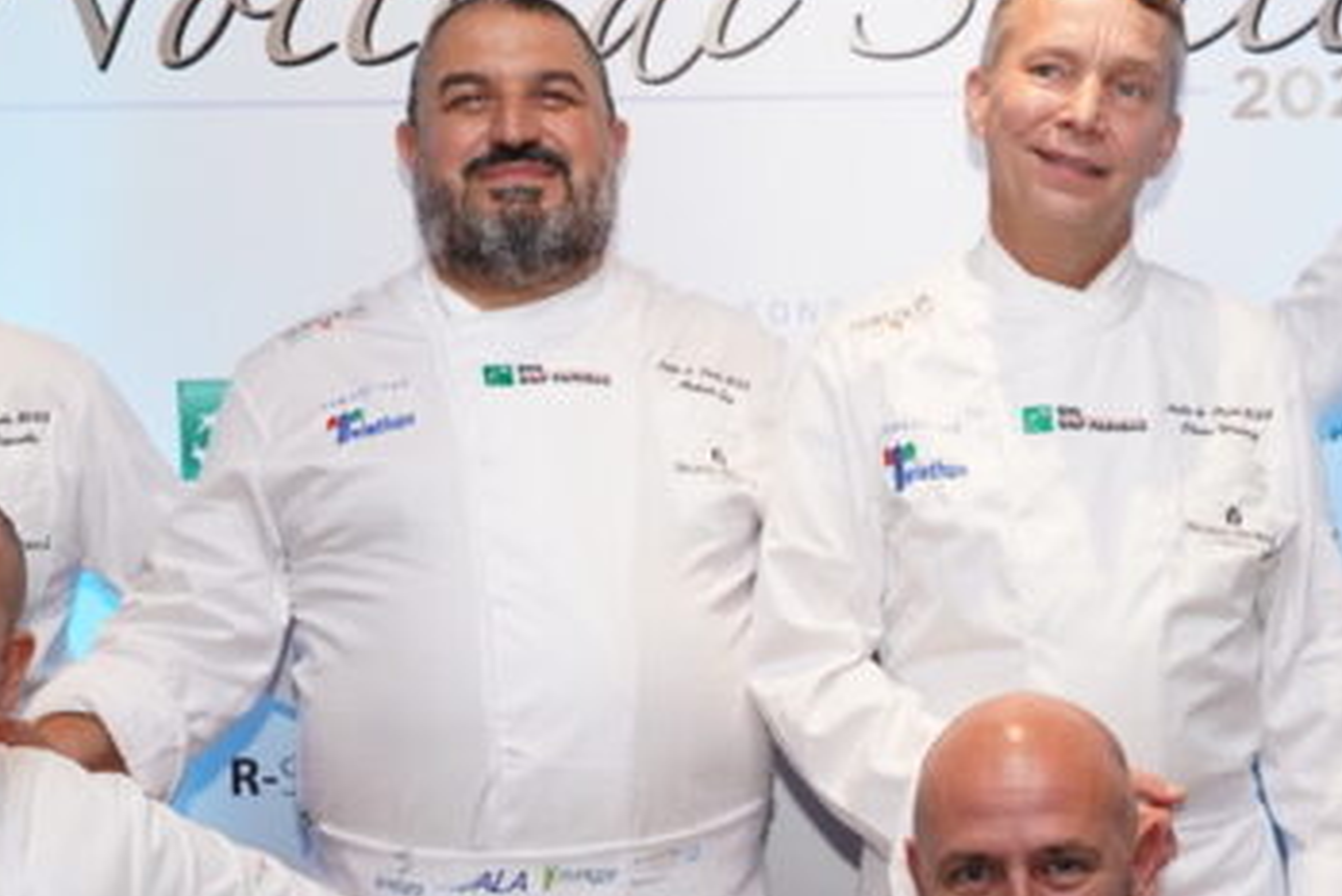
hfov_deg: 22.9
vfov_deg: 15.4
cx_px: 1004
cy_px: 773
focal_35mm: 88
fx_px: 3282
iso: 1000
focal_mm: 32
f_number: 5.6
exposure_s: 1/60
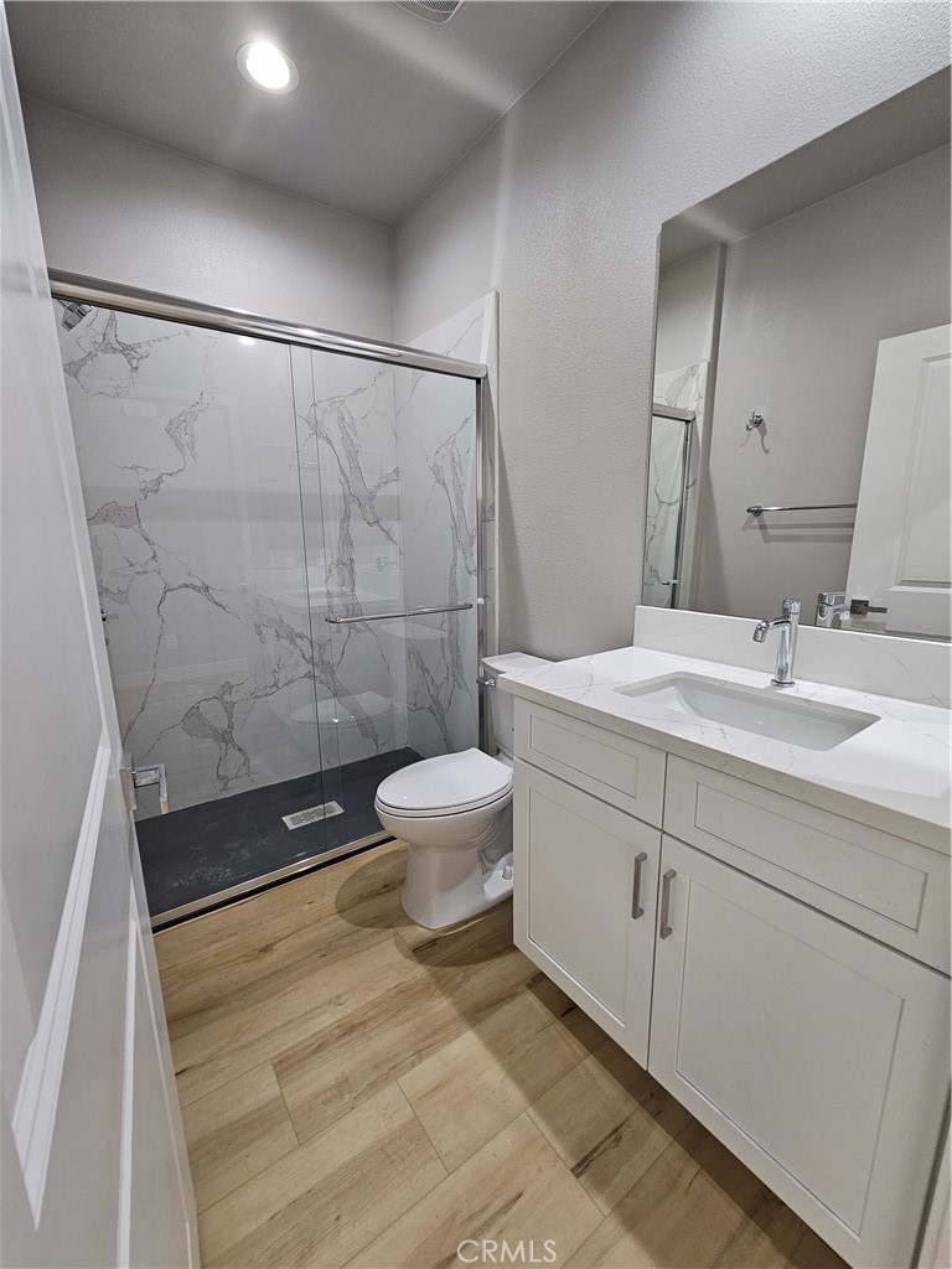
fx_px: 477
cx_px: 476
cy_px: 634
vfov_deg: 106.2
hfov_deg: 89.9
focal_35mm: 13
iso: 125
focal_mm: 2.2
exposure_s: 1/60
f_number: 2.2
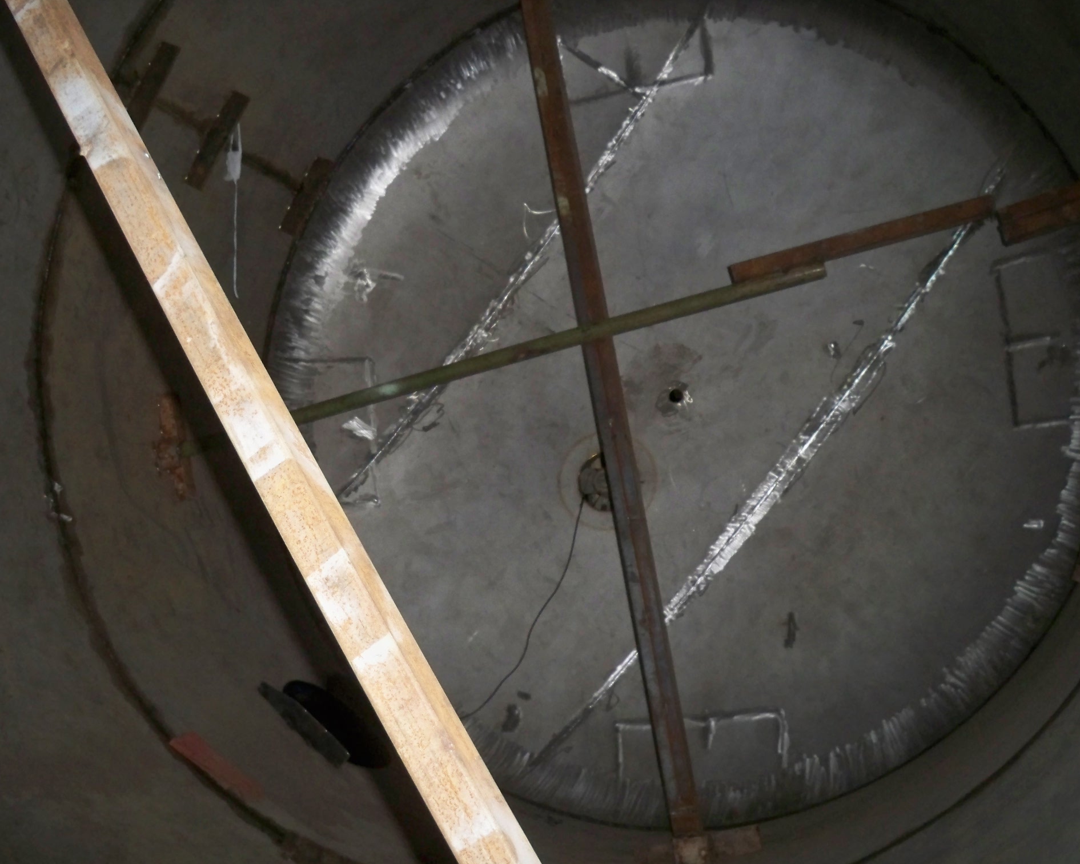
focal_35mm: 37
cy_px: 436
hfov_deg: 49.1
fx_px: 1183
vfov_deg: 40.1
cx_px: 512
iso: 400
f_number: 3.1
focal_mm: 6.3
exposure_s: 1/60
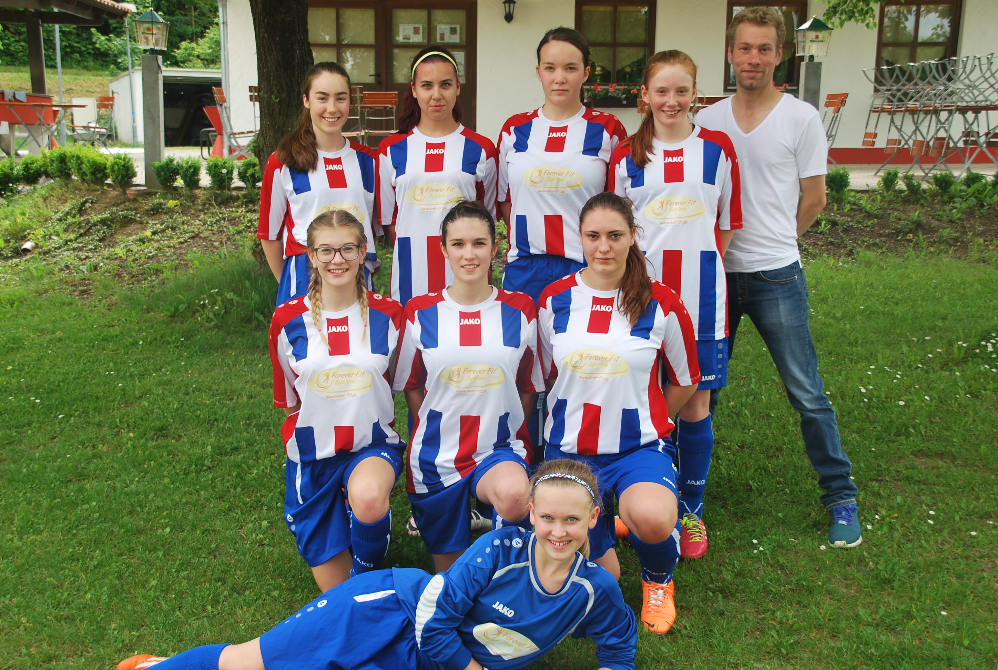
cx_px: 499
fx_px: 1250
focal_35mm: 45
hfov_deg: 43.5
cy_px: 335
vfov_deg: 30.0
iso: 100
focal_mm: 30
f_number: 5.6
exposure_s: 1/125
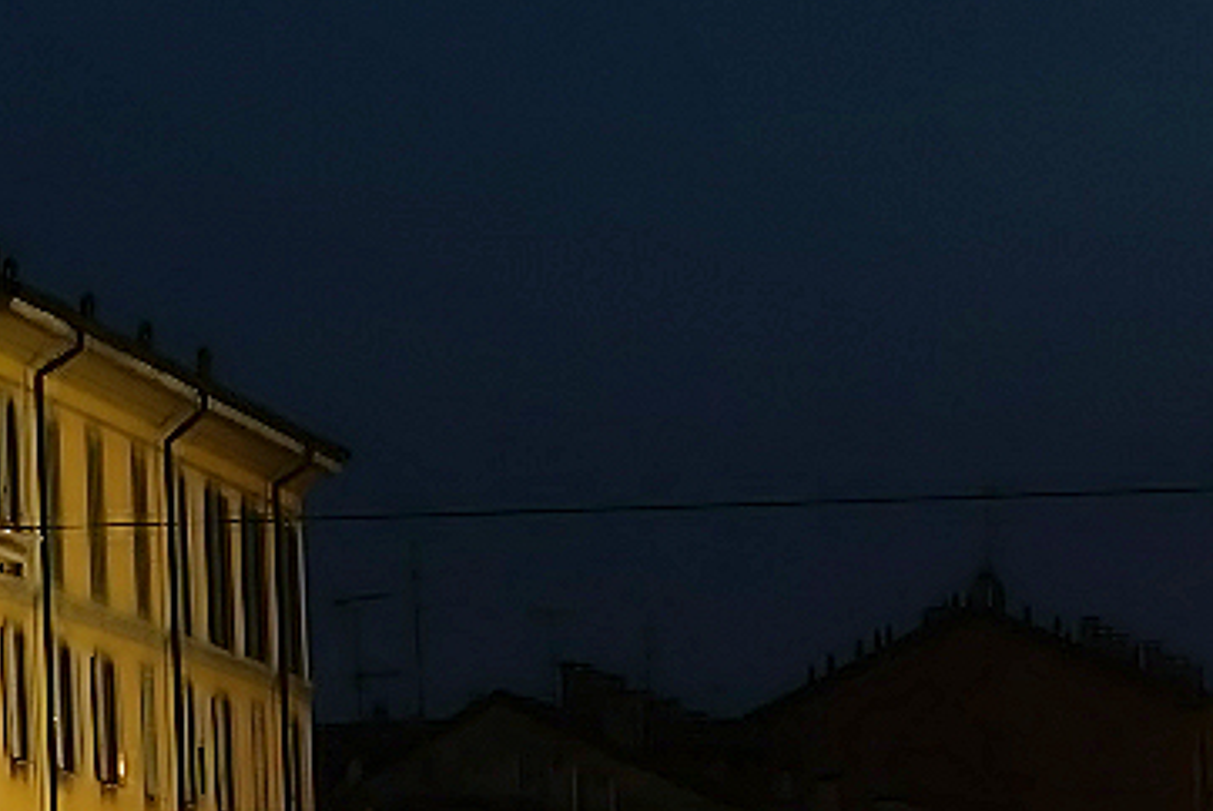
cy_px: 1478
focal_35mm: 335
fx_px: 11296
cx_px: 147
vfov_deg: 4.1
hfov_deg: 6.1
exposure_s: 25
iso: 100
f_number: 16
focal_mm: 50
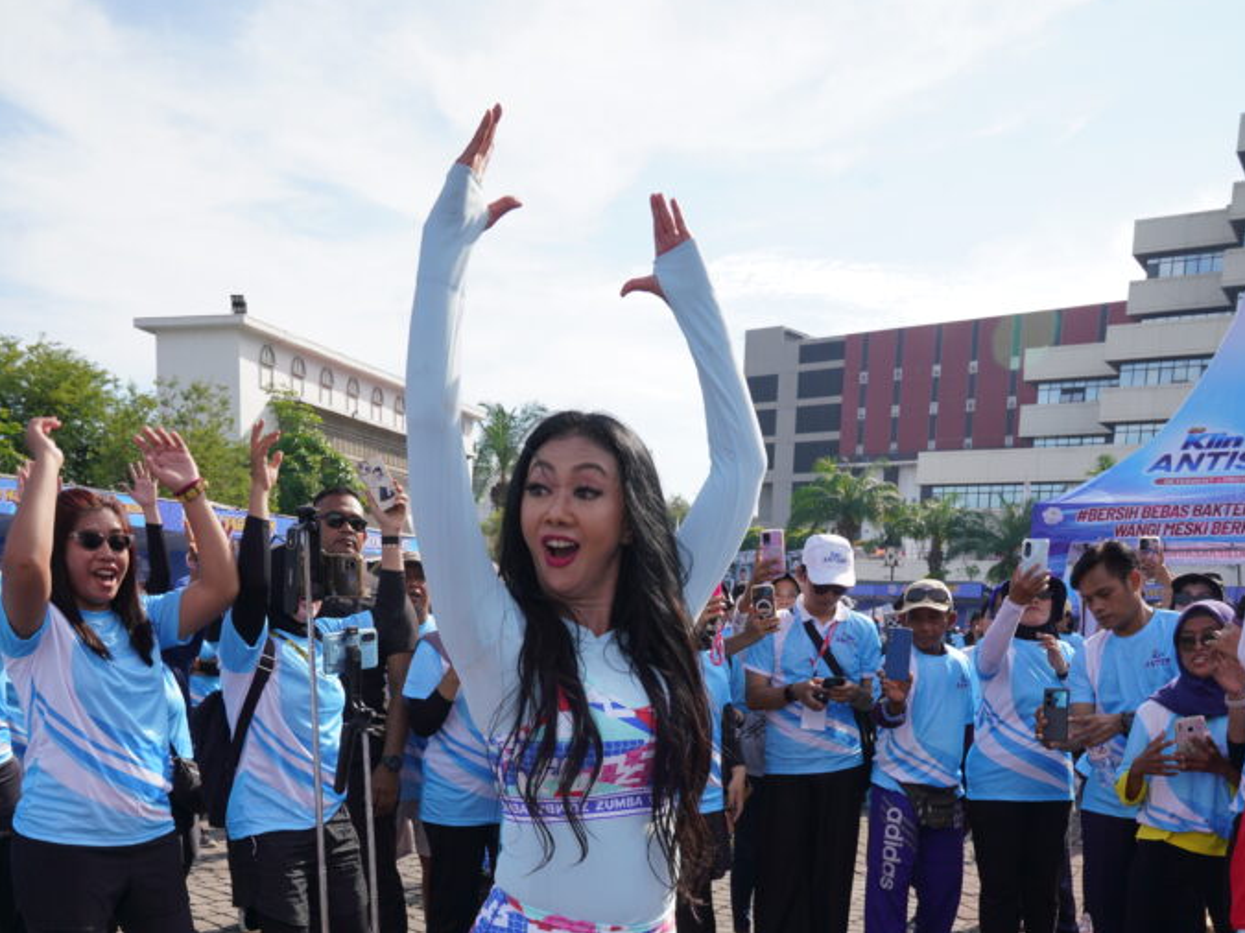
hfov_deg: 52.6
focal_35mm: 35
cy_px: 846
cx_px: 628
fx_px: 1259
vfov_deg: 37.9
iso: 160
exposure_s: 1/250
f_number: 8
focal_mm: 24
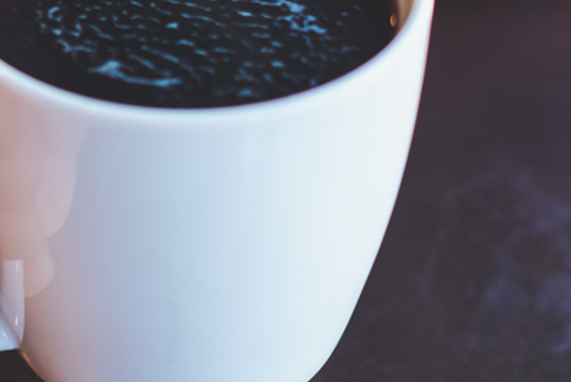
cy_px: -41
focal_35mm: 111
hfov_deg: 18.2
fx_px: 1762
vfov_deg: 12.2
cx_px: 98
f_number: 2
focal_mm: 23
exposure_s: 1/55
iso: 200
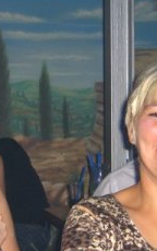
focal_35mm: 105
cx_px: 72
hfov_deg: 12.5
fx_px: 718
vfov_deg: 19.7
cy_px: 186
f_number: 2.8
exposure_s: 1/60
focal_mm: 7.9
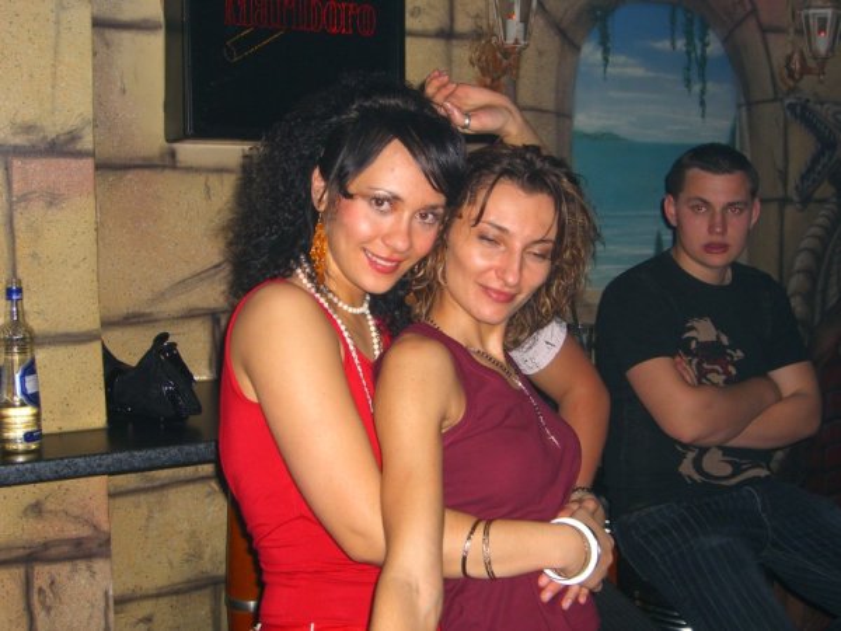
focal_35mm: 46
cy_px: 316
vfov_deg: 31.5
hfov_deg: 41.2
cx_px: 420
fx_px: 1118
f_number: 3.1
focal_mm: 9.5
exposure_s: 1/60
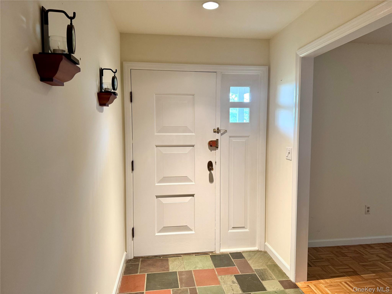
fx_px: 272
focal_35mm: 24
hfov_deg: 71.6
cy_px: 147
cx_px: 196
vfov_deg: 56.8
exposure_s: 1/60
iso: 250
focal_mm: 6.76
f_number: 1.78
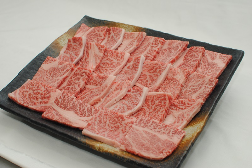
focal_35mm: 52
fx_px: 368
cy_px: 84
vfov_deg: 25.8
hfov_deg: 37.8
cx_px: 126
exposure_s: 1/60
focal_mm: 35
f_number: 6.3
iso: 400
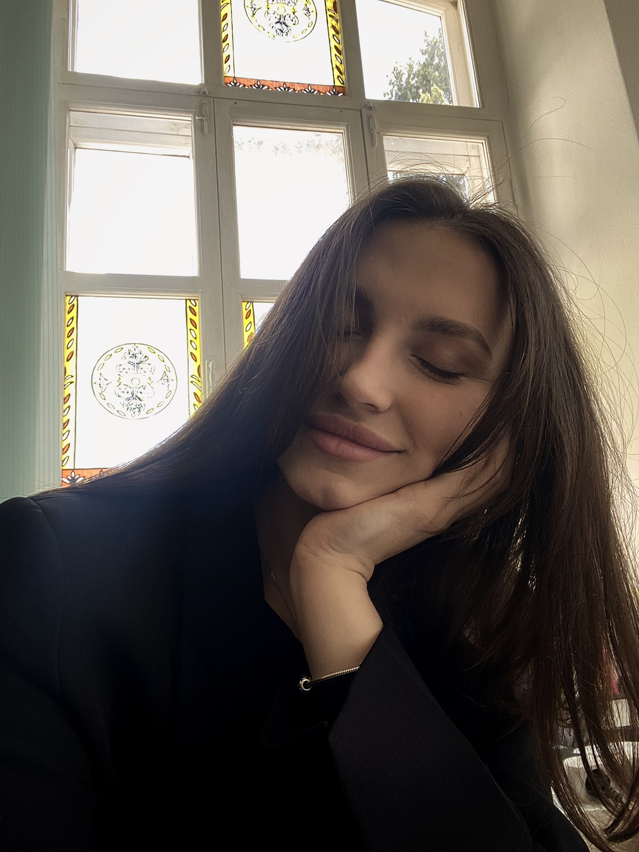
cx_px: 320
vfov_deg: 60.0
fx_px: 738
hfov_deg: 46.8
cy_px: 426
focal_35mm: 30
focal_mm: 2.71
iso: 100
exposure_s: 1/81
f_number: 2.2
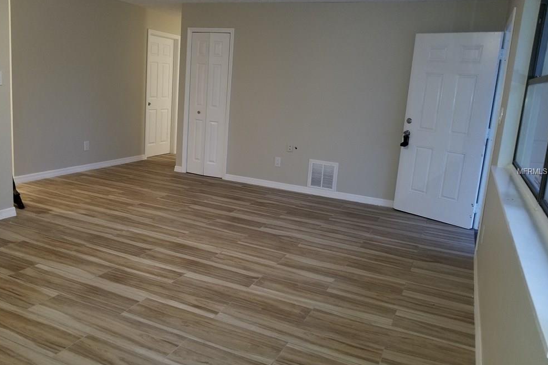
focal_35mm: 28
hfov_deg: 65.5
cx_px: 267
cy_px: 172
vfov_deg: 46.4
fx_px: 426
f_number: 1.7
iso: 160
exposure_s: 1/24
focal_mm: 4.25
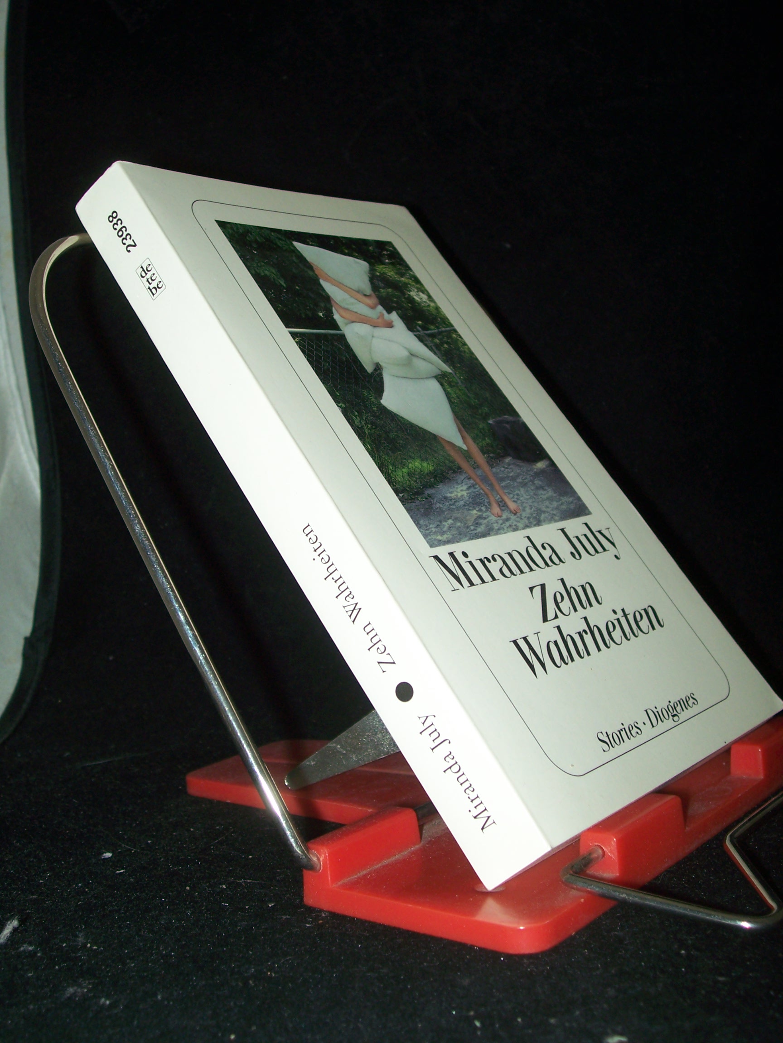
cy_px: 522
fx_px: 1267
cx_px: 392
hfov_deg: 34.3
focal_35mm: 42
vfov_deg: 44.8
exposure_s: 1/60
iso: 80
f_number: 2.8
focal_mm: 7
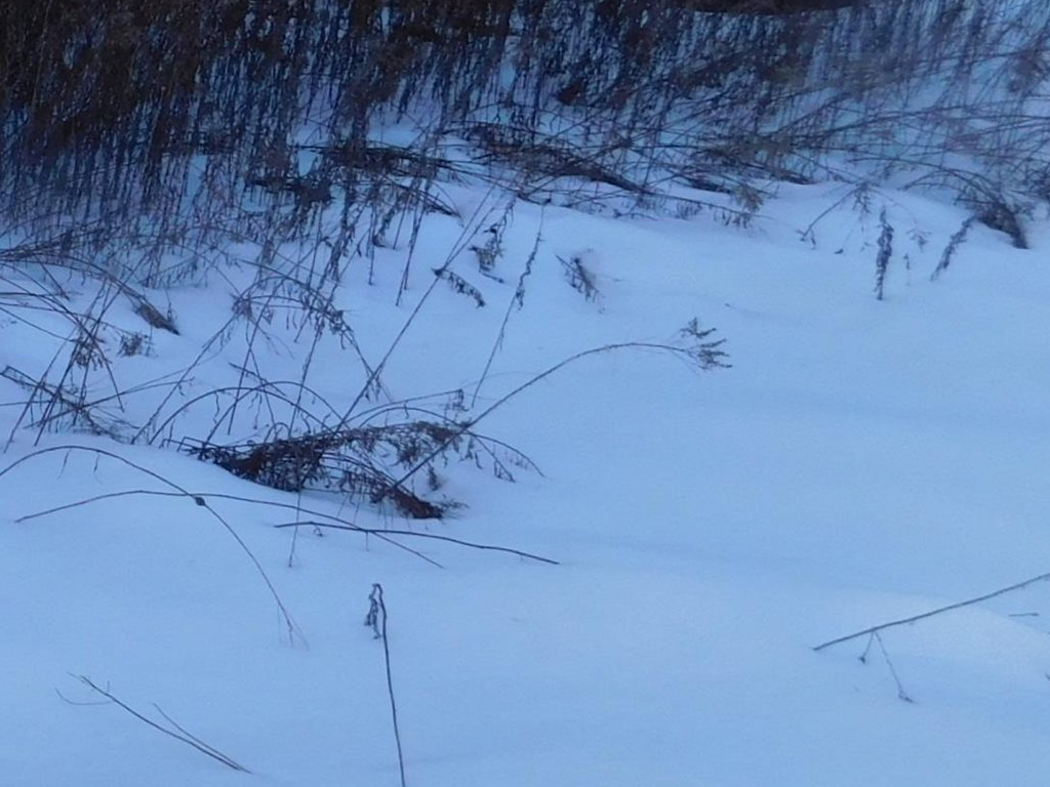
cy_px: 42
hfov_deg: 23.0
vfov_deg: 20.8
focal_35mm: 69
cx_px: -510
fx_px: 2093
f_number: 3
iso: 125
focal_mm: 4
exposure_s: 1/100
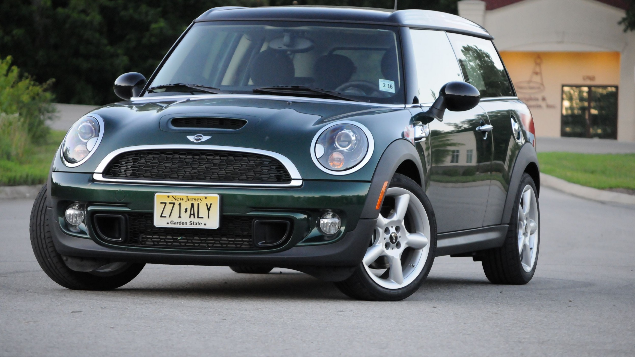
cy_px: 153
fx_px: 3081
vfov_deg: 6.6
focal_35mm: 183
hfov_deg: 11.8
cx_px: 319
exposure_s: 1/250
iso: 2000
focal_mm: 116
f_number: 5
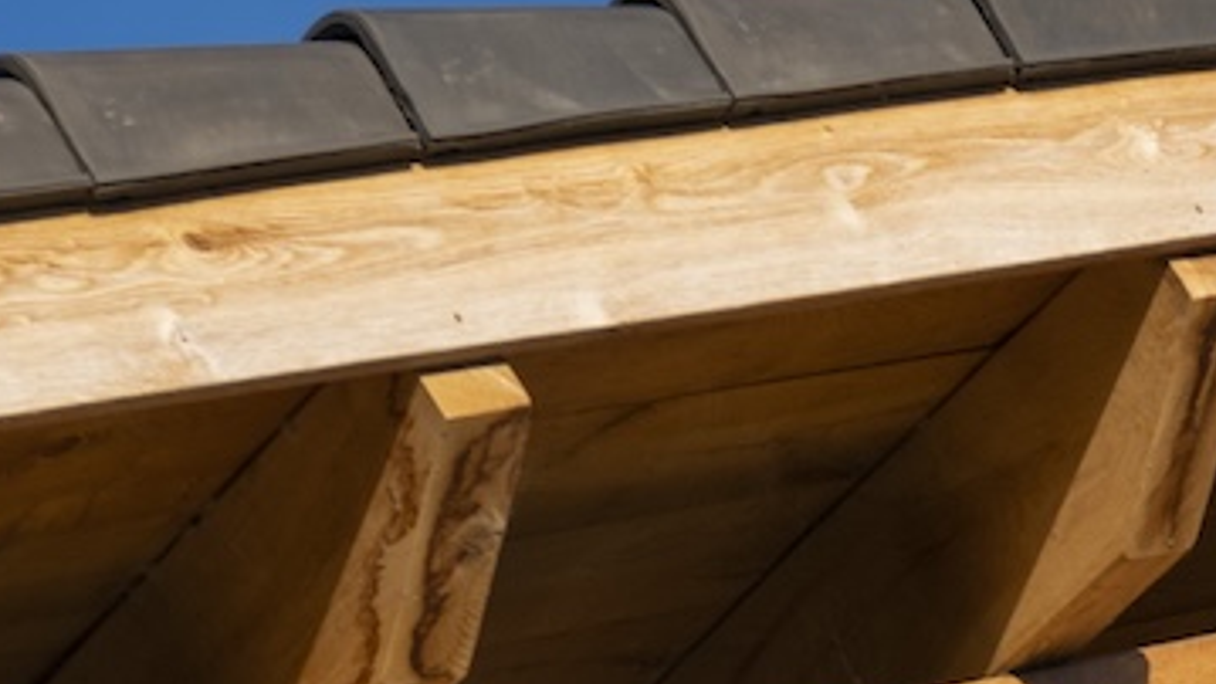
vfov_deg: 3.9
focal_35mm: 306
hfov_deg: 6.9
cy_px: 1114
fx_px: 9867
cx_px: 2059
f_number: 7.1
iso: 320
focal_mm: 70
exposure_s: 1/500
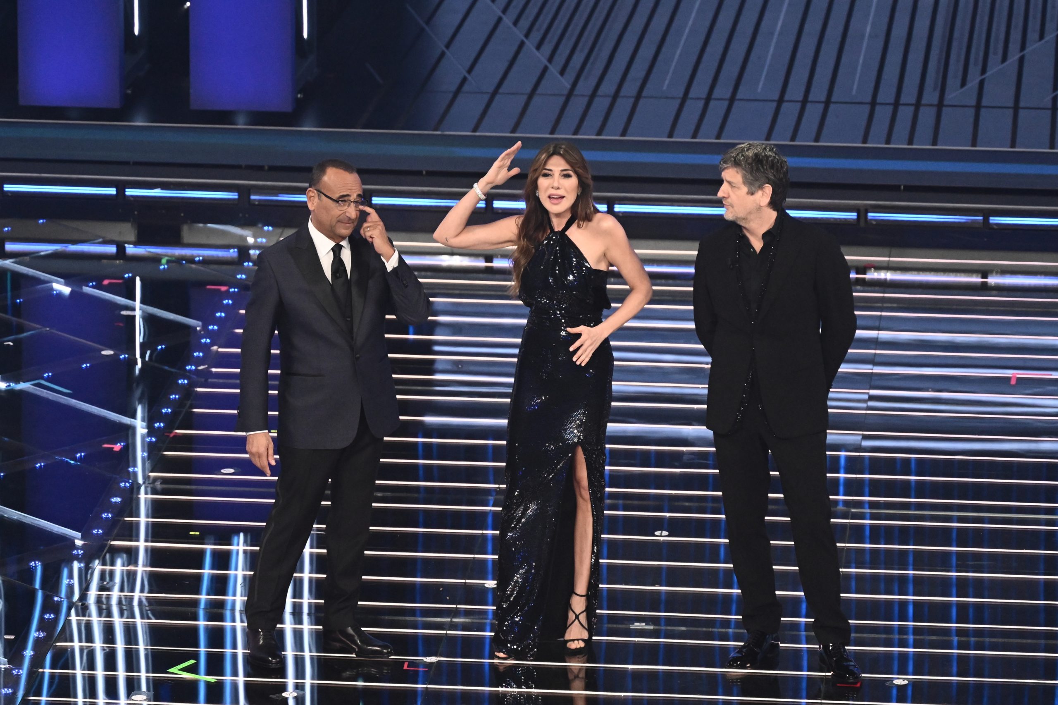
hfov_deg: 11.0
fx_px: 5494
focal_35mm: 187
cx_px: 529
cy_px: 352
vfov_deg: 7.3
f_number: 4
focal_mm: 125
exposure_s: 1/320
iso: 4000
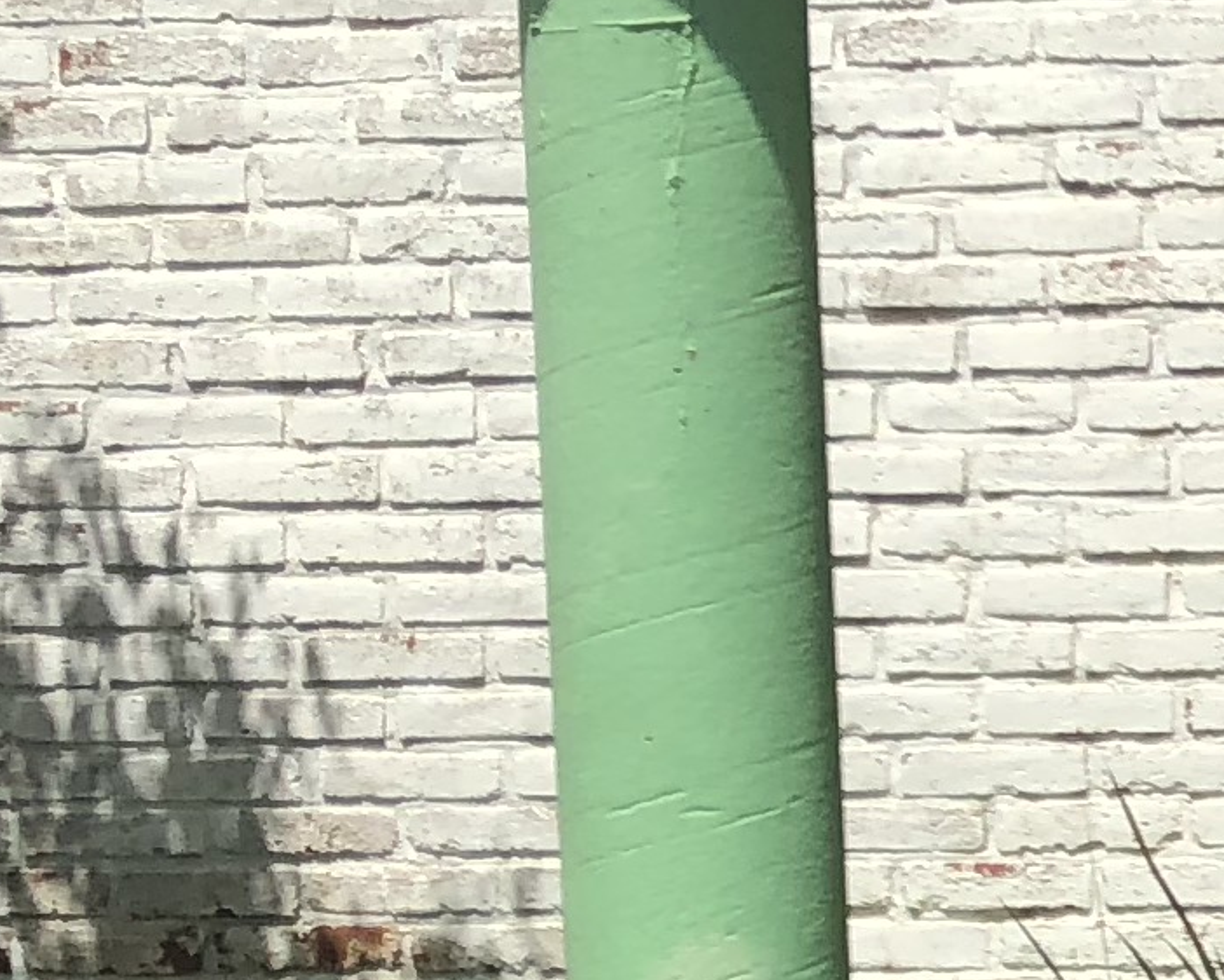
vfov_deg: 9.7
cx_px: 2722
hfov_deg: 10.8
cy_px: 1086
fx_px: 5689
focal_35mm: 157
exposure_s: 1/1919
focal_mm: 4
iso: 20
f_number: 1.8
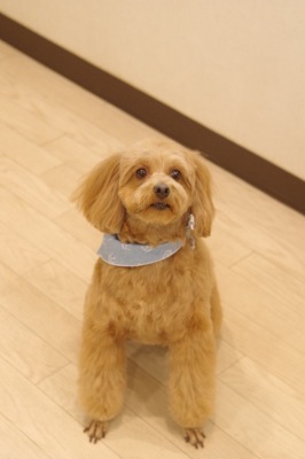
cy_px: 230
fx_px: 955
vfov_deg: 27.0
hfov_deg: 18.2
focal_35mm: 75
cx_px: 152
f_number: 4.5
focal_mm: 50
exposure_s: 1/60
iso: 3200
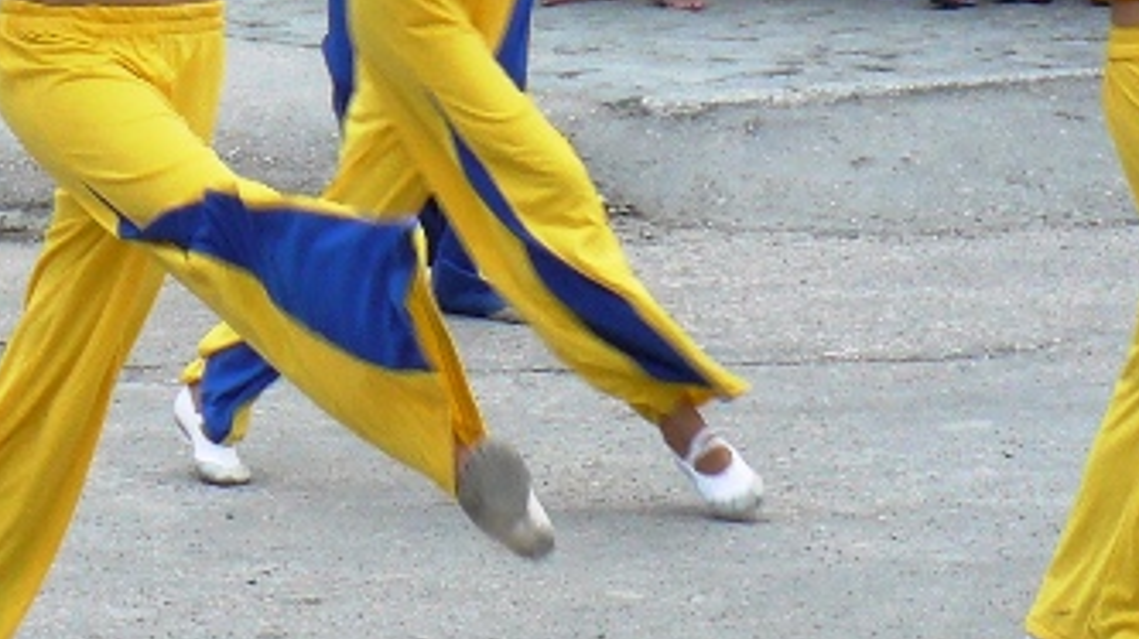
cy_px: 14
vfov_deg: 9.0
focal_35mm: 134
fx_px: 4045
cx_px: 643
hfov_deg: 16.0
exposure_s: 1/100
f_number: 3.2
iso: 100
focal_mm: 10.7
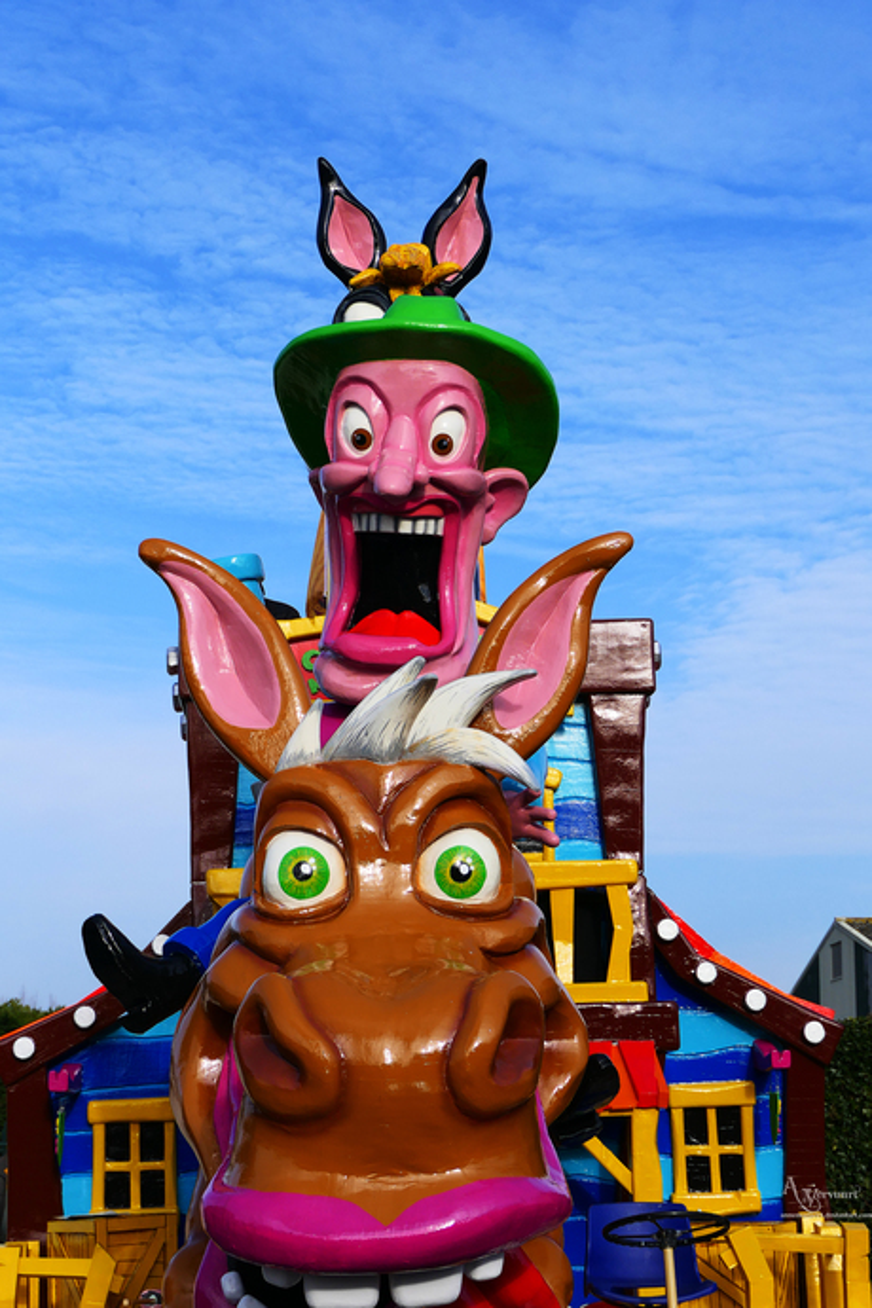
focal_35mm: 60
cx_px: 436
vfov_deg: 33.4
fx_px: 2180
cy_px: 654
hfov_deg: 22.6
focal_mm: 22
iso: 125
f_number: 4
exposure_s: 1/1300
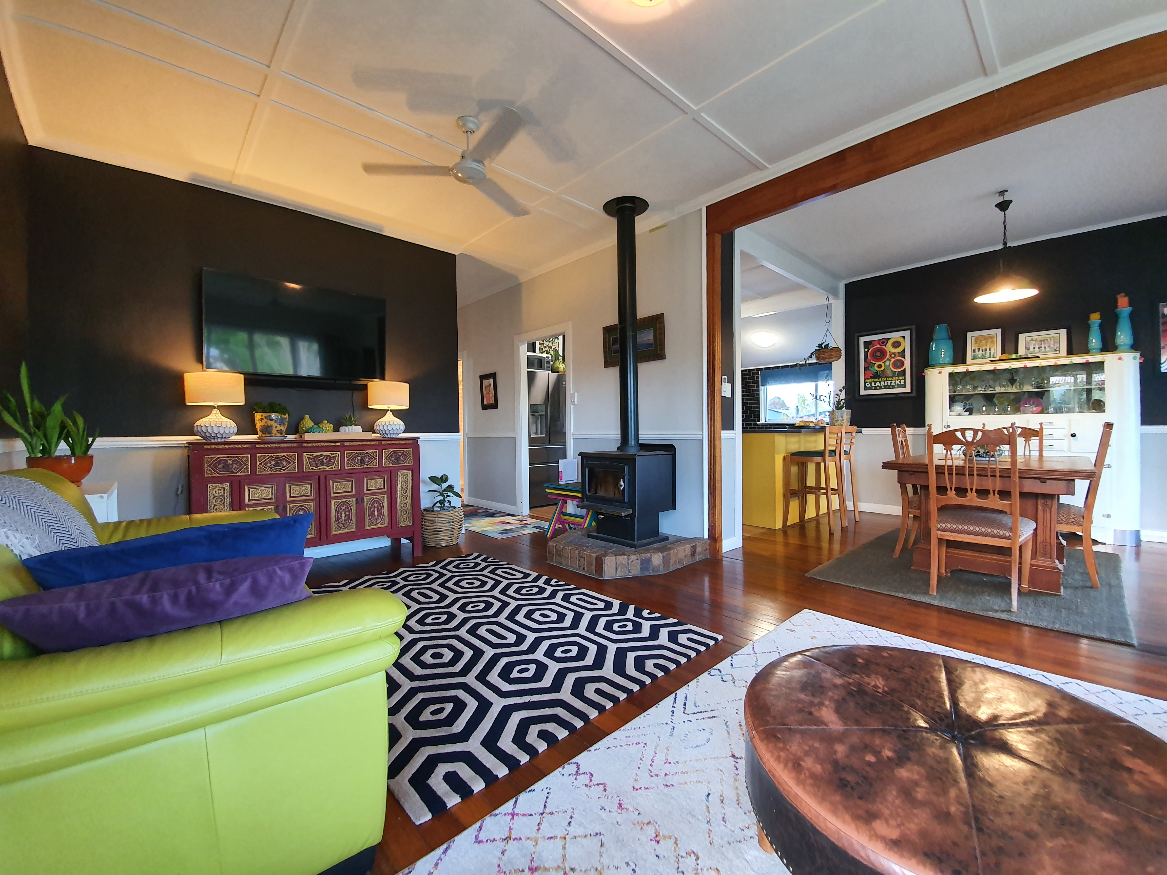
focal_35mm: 13
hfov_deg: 106.2
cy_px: 438
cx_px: 584
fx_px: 438
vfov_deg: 89.9
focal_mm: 1.8
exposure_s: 1/33
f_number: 2.2
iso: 320
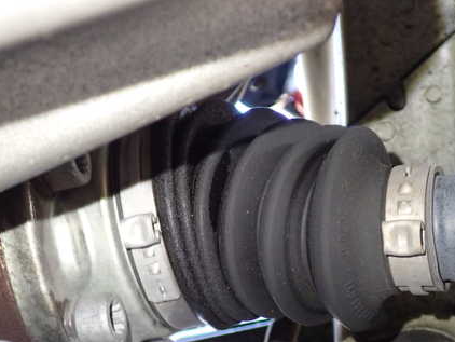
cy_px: 199
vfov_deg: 27.0
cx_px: 251
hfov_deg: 35.5
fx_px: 710
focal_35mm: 54
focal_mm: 6.83
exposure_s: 1/25
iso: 800
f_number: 2.7
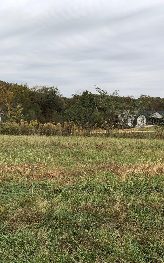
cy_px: 130
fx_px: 286
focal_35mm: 40
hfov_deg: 31.5
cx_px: 44
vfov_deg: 49.3
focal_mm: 4
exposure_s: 1/1279
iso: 20
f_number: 1.8
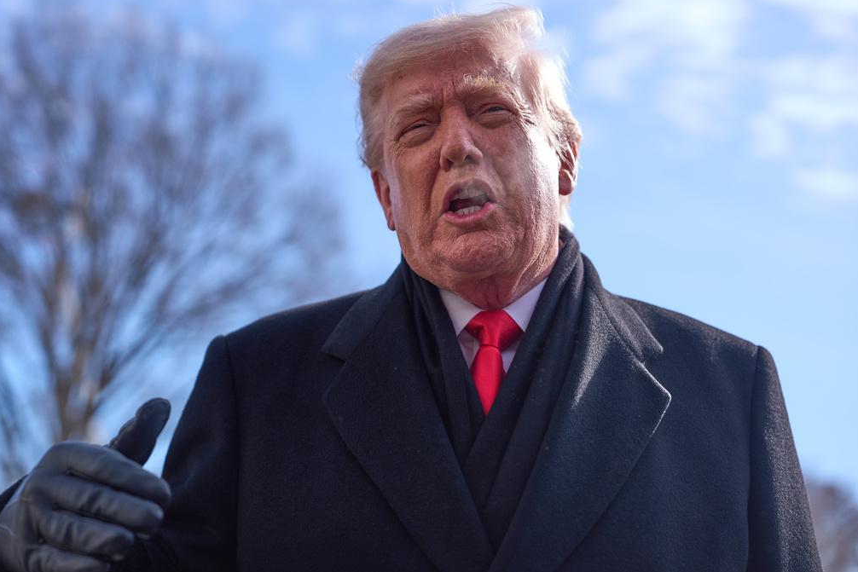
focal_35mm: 56
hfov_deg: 35.6
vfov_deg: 24.2
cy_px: 283
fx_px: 1335
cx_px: 434
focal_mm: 55
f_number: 2.8
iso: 200
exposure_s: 1/5000
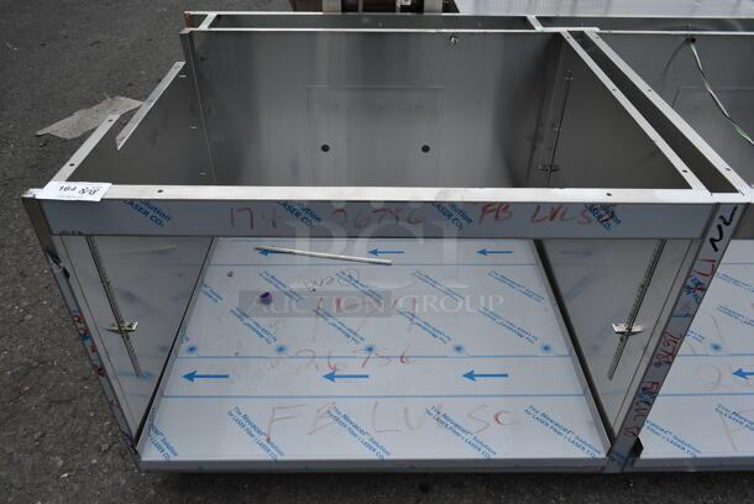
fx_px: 566
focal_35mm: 27
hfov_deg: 67.3
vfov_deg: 48.0
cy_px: 252
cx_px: 377
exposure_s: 1/250
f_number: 8
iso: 100
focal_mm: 18
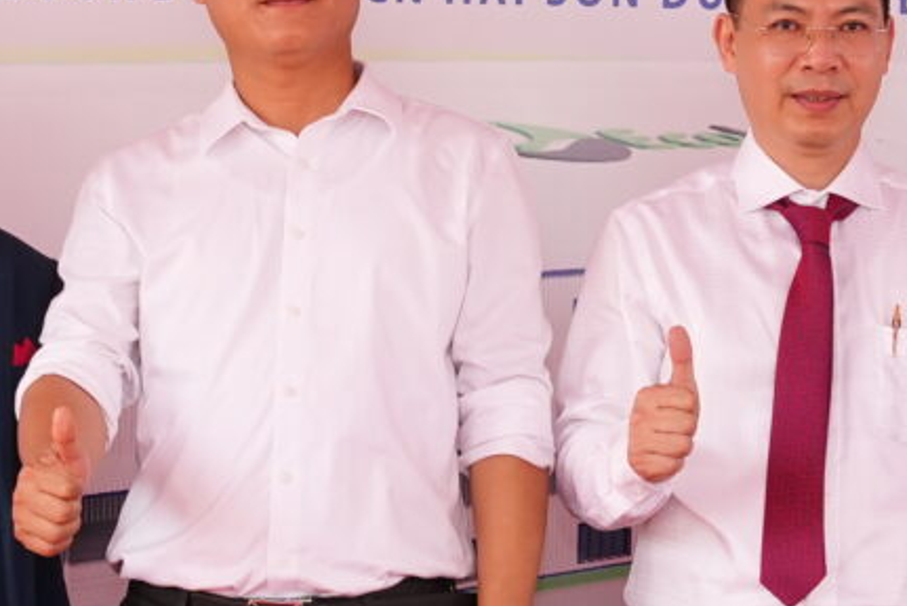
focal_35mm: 184
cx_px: 570
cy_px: 218
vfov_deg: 7.5
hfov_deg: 11.2
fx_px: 4639
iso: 400
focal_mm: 31
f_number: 5
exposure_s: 1/200
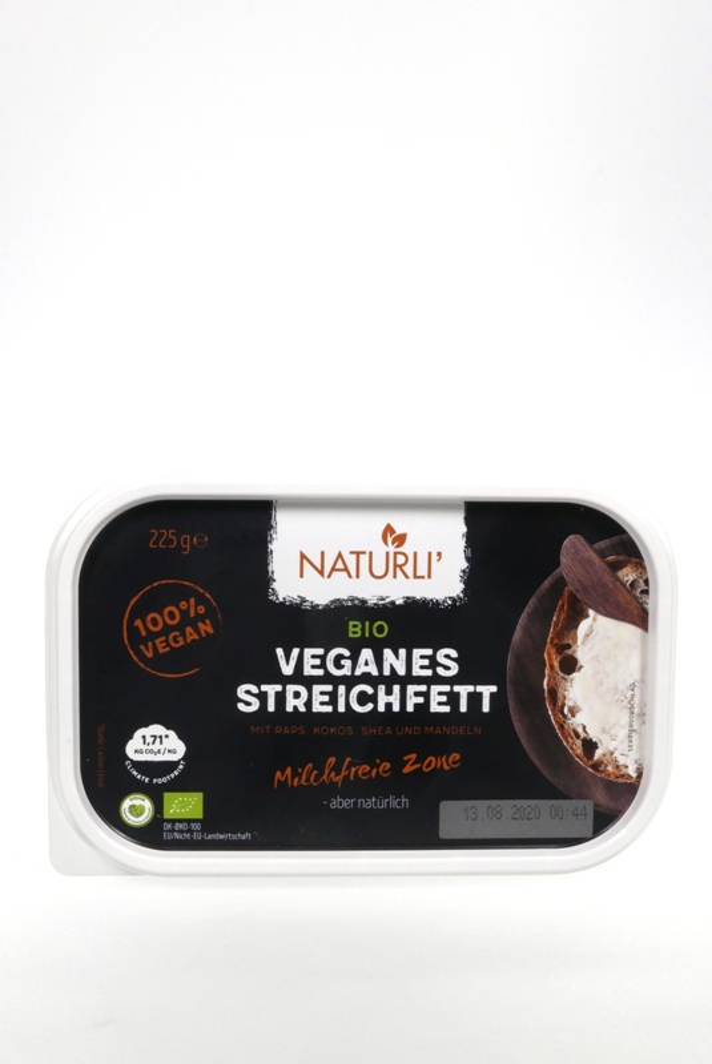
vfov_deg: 40.3
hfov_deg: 27.6
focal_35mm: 49
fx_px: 1450
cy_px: 532
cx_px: 356
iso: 800
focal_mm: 22
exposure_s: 1/50
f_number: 16
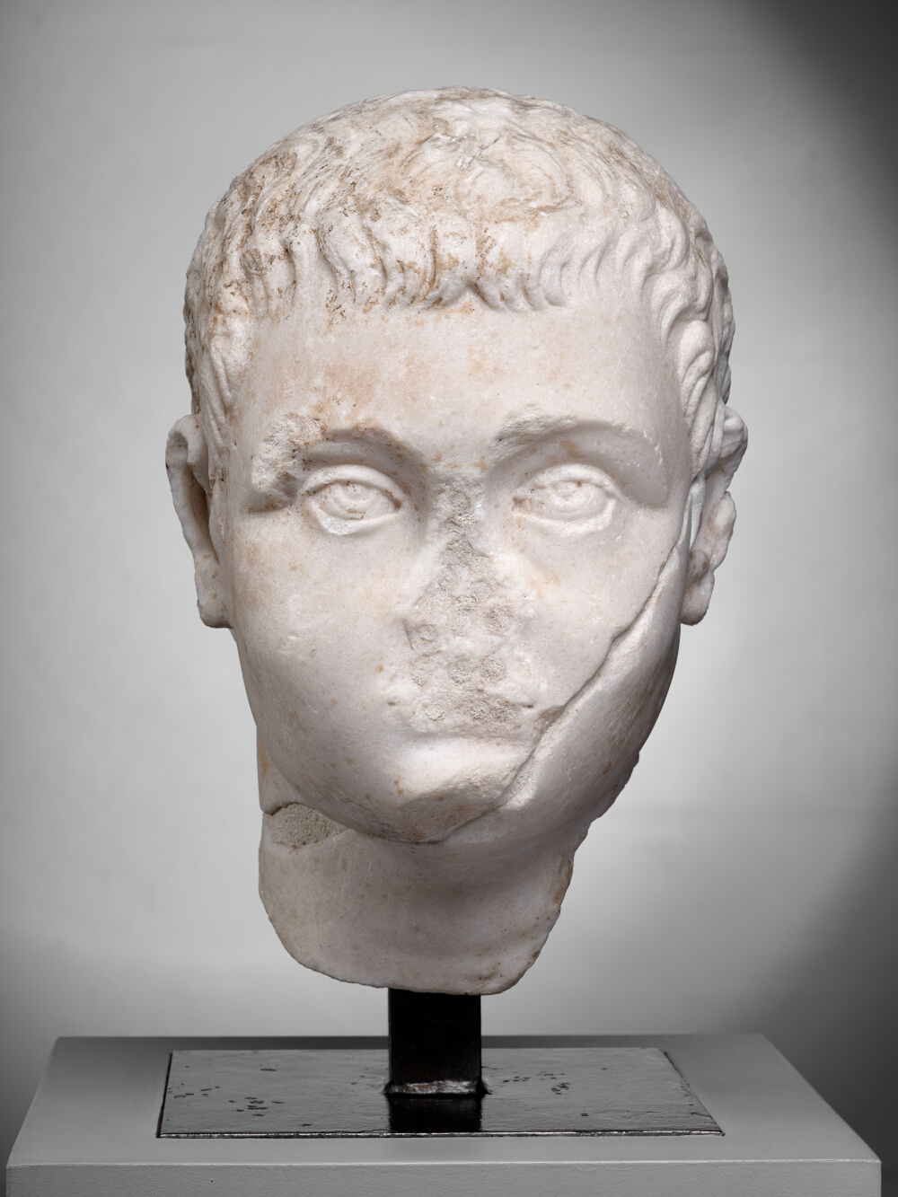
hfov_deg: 23.3
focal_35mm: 63
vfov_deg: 30.7
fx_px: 2179
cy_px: 598
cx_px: 449
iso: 200
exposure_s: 1/125
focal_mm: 80
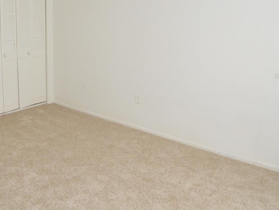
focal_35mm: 30
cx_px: 60
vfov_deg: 46.3
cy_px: 76
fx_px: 242
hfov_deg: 56.1
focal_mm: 12
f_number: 5
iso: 400
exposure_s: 1/100
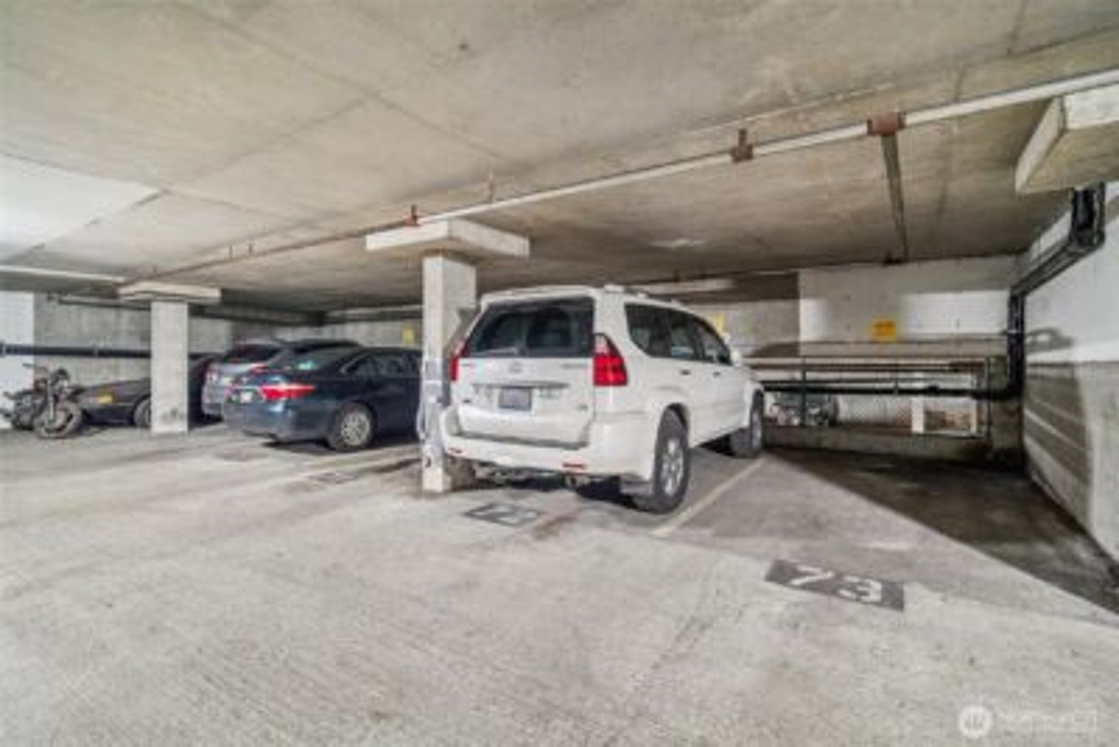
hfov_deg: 96.7
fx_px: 497
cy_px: 374
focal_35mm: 16
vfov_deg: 73.8
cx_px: 560
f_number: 8
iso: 1600
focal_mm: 16
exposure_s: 1
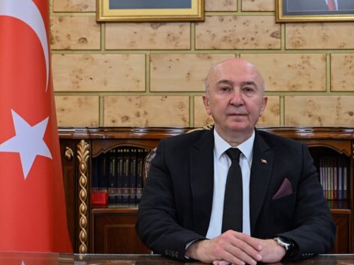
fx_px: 624
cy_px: 89
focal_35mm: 61
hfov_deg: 31.4
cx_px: 237
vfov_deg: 23.9
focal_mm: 37
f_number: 4.5
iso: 800
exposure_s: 1/125
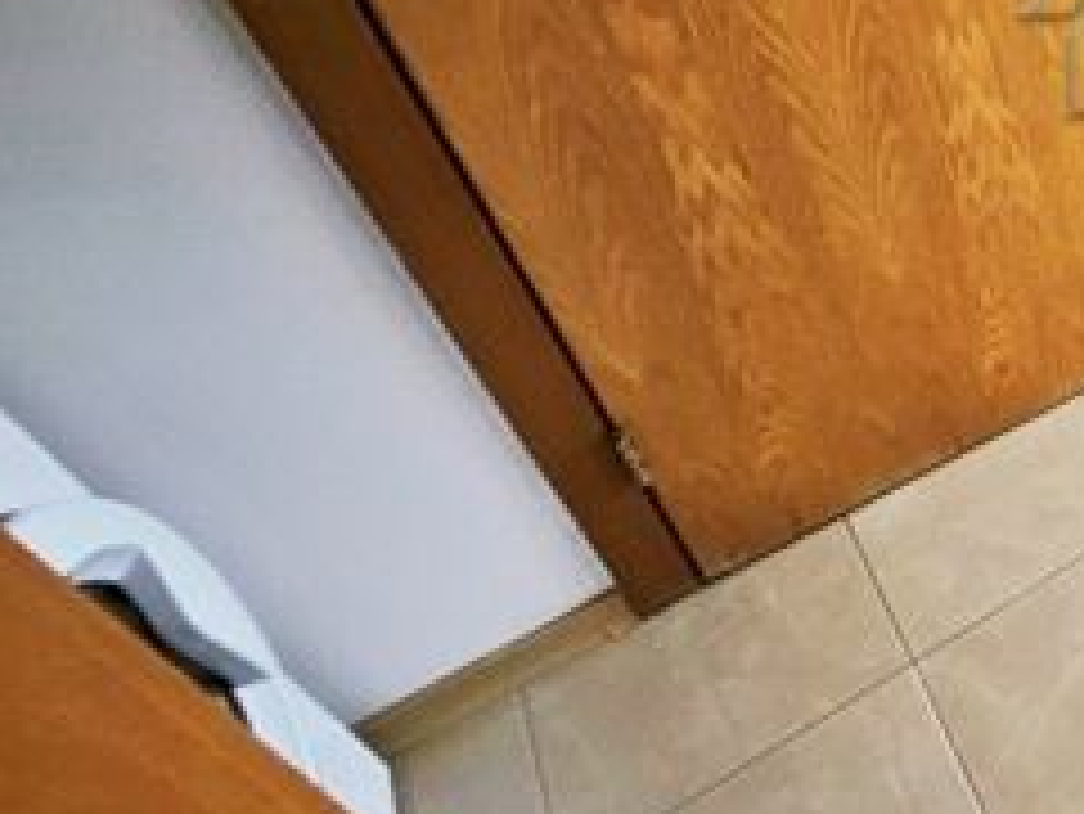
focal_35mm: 38
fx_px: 1191
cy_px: 36
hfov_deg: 33.0
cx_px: 1473
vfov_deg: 34.9
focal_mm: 1.7
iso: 160
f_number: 2.2
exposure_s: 1/50
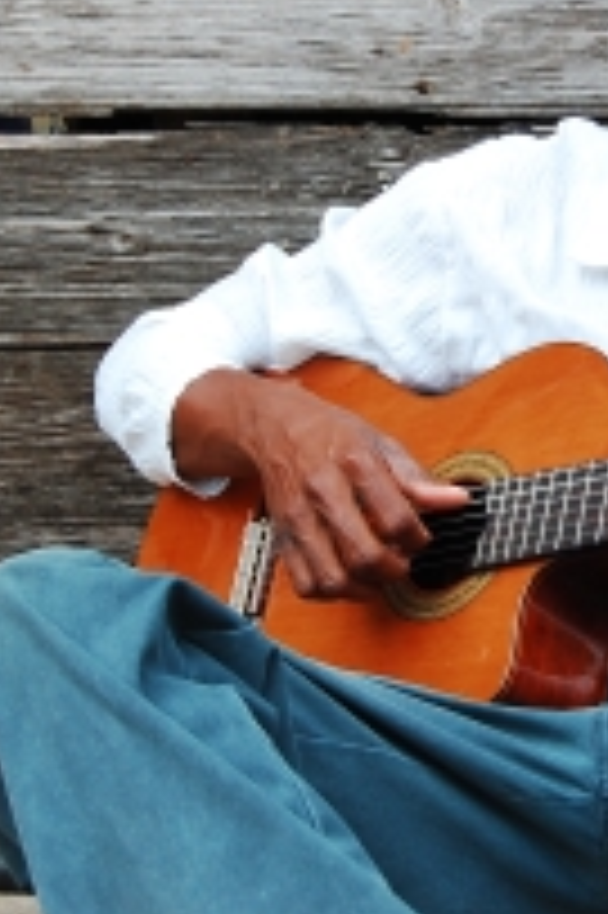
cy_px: 326
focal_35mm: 112
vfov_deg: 18.2
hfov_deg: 12.1
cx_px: 545
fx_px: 2842
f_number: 5.6
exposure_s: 1/100
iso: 200
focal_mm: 38
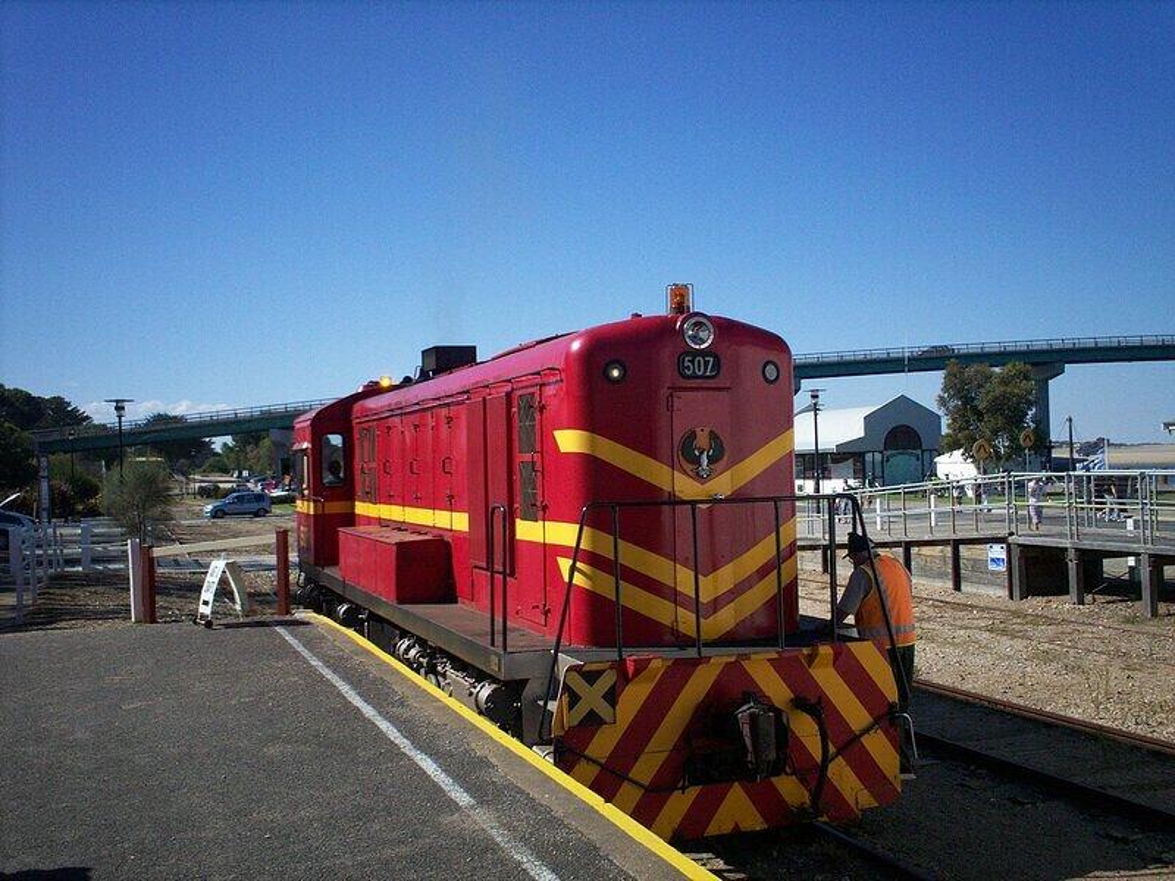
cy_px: 440
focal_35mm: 36
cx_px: 588
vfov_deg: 39.7
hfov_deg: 51.4
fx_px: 1222
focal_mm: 6
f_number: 4.5
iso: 100
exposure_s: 1/937
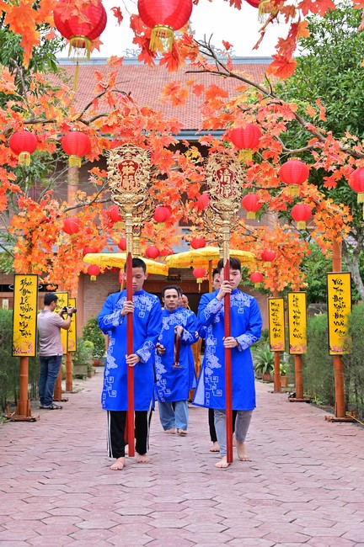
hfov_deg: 26.9
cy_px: 274
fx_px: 760
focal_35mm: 50
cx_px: 182
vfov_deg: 39.6
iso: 100
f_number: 5.6
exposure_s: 1/200
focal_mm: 50
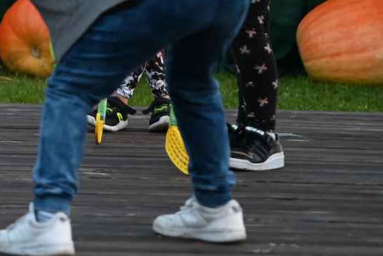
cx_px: -245
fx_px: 2694
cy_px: -85
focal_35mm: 253
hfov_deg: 7.9
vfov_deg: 5.4
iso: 560
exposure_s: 1/125
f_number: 2.8
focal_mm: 70
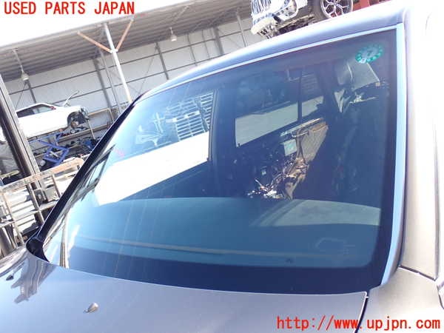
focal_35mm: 38
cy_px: 166
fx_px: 487
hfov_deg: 49.0
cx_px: 222
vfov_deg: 37.7
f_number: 3.5
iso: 100
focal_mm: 6.83
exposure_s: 1/80
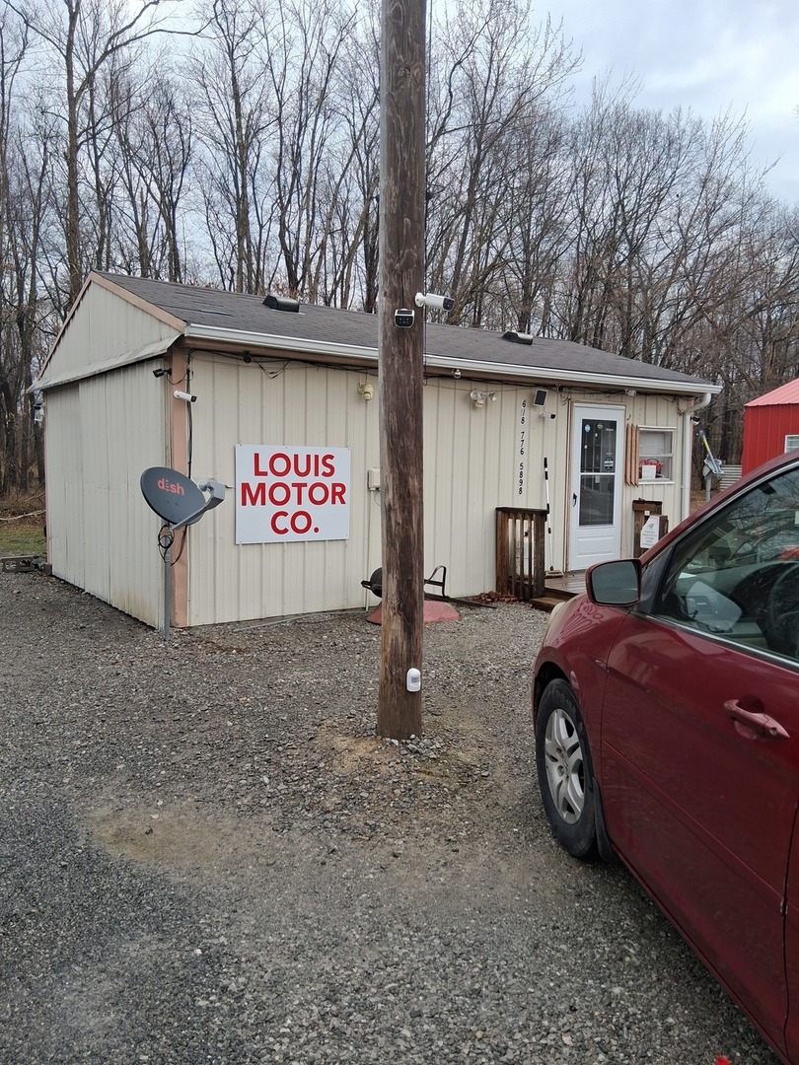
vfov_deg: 67.3
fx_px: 800
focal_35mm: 26
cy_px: 532
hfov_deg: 53.1
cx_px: 400
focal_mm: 3.98
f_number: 1.8
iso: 25
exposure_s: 1/197
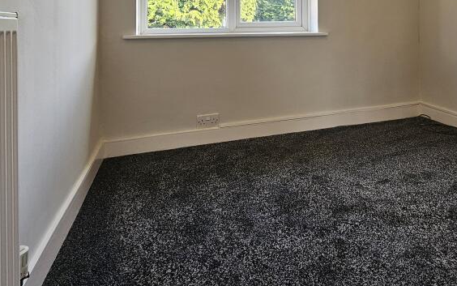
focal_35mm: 25
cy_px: 26
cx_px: 306
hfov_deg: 70.3
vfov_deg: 44.6
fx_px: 311
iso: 80
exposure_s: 1/100
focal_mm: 2.2
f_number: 2.2
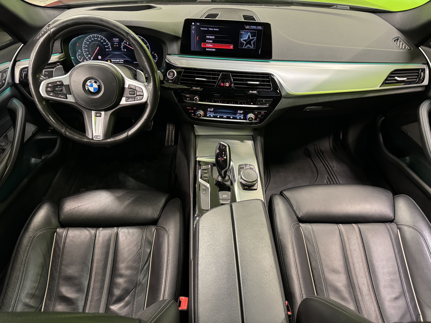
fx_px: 299
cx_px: 216
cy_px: 162
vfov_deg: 56.8
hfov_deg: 71.6
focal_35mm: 24
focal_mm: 6.76
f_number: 1.78
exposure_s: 1/50
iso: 800
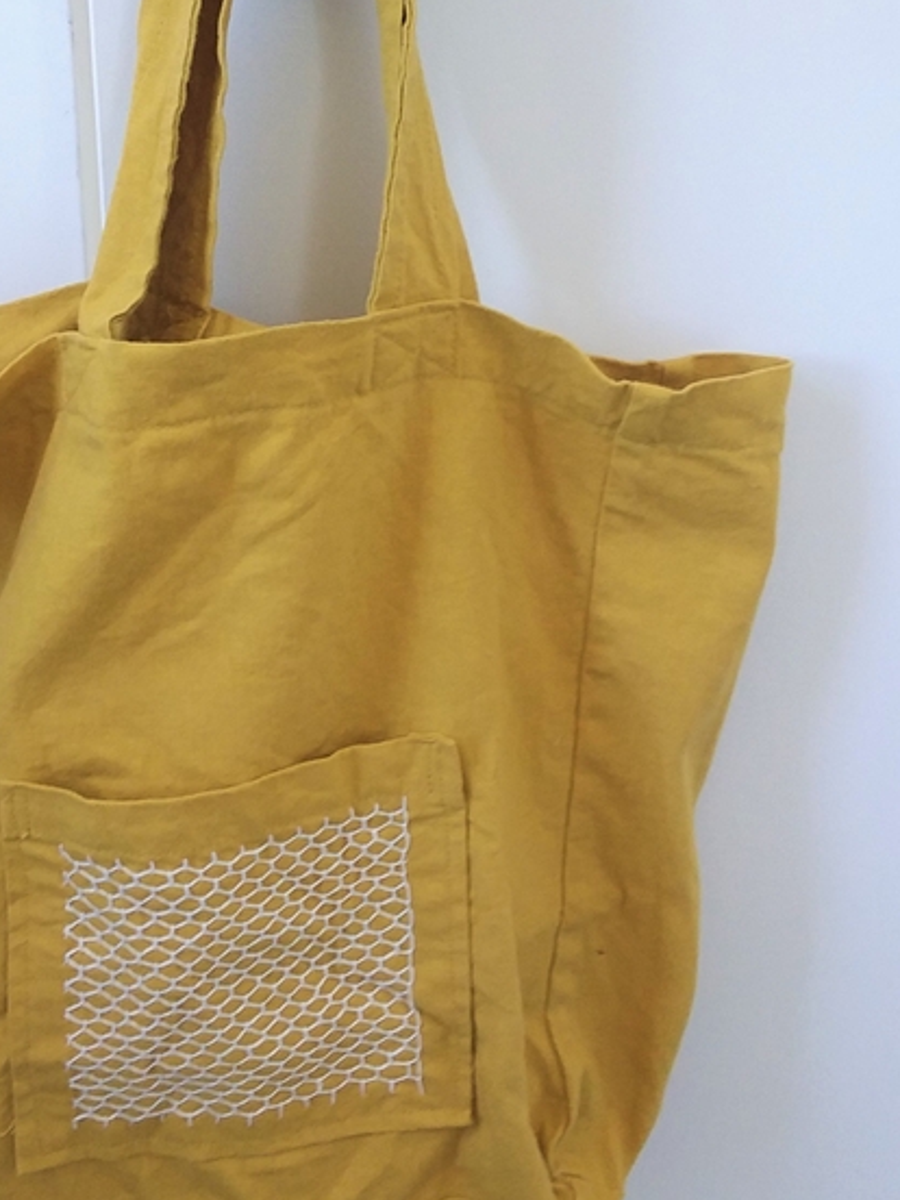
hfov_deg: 34.1
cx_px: 311
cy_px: 483
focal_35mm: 42
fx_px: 1456
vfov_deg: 44.6
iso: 80
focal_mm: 2.47
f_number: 1.9
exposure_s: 1/30
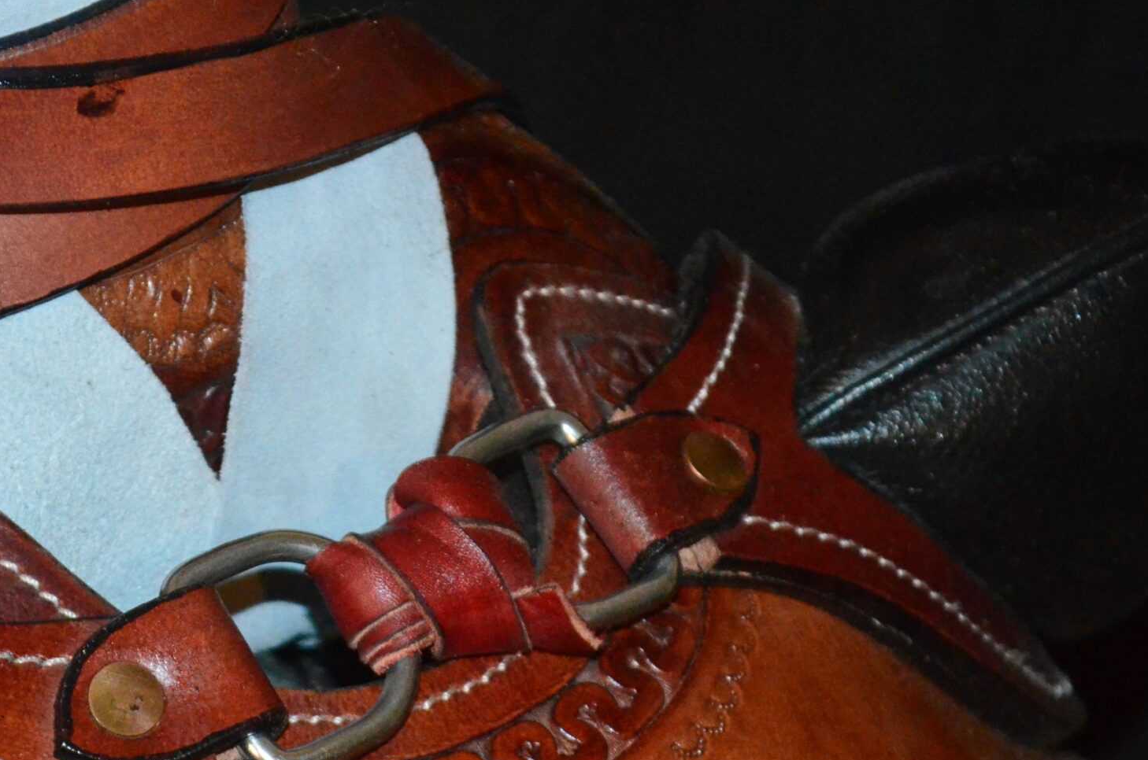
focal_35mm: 145
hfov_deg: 14.1
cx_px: 313
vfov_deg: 9.4
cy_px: 665
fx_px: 4611
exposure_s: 1/200
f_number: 5.6
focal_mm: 55
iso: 6400
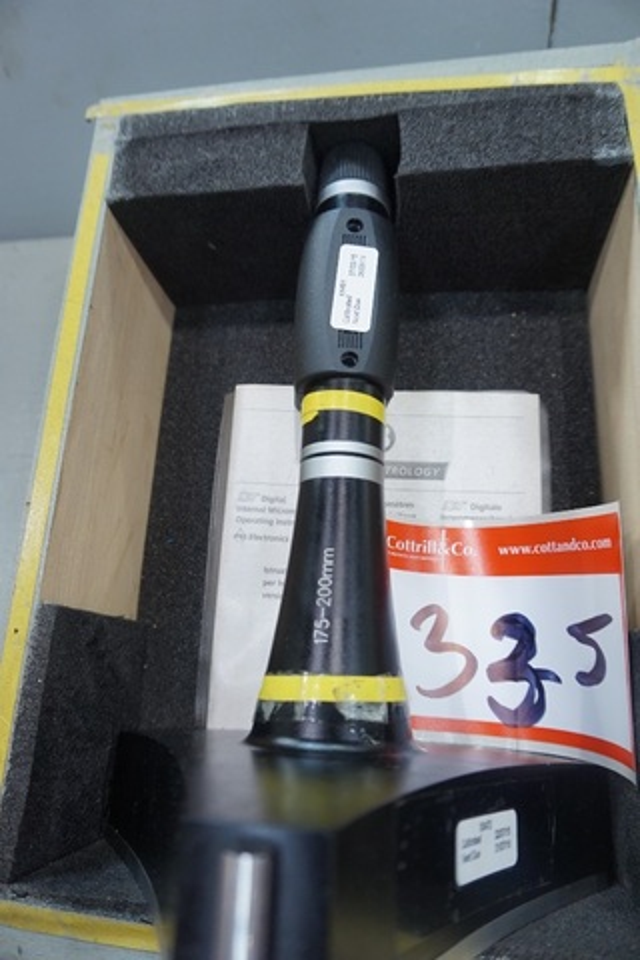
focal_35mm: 24
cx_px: 320
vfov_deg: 73.7
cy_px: 480
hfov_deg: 53.1
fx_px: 640
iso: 500
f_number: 4
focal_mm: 16
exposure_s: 1/60
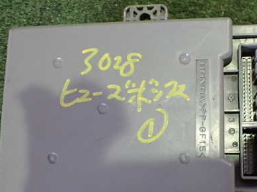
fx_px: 349
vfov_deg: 30.7
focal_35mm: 47
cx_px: 177
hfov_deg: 39.8
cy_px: 126
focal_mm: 5.4
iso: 800
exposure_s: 1/50
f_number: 2.3
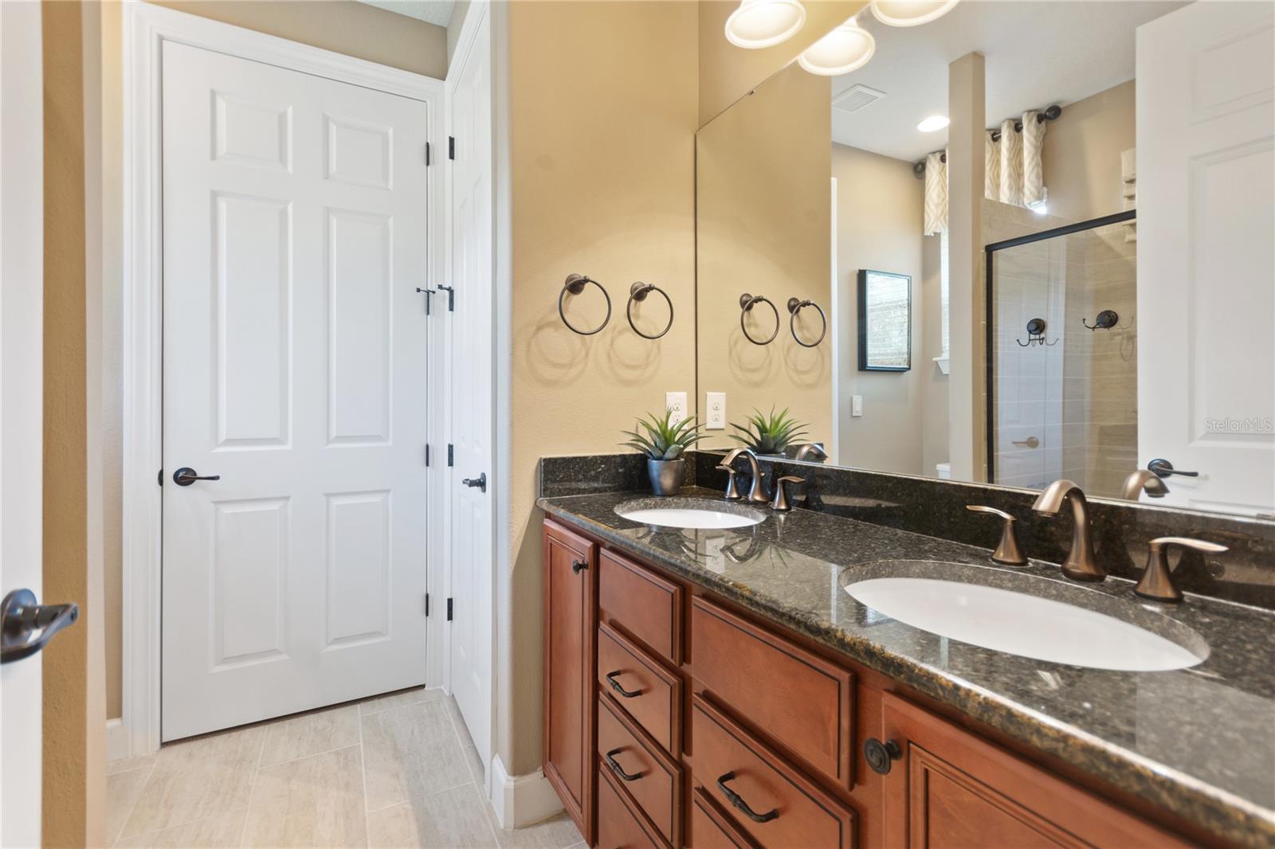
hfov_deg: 100.4
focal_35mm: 15
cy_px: 424
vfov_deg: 77.3
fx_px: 531
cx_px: 638
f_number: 4
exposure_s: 1/1.25
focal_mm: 10
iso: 100
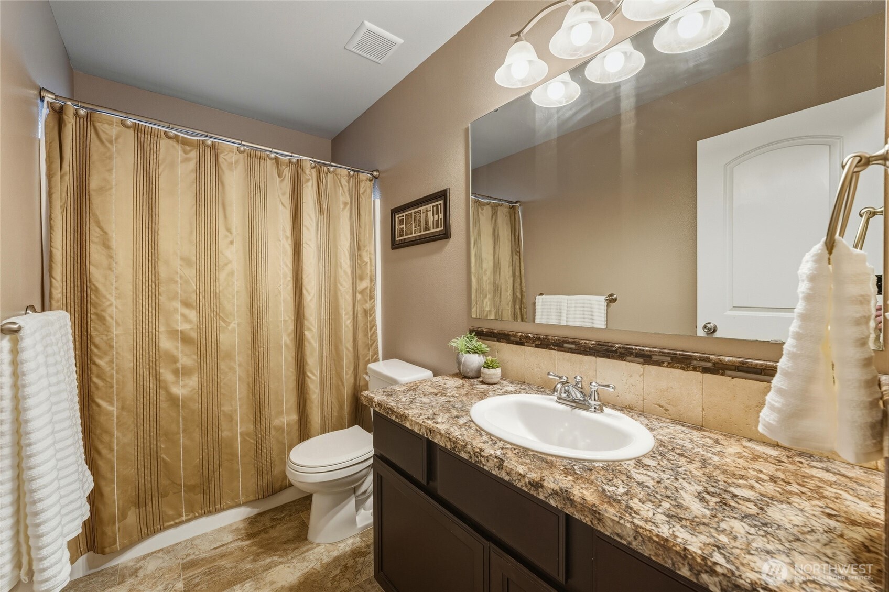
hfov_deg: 104.3
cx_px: 444
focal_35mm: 14
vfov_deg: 81.2
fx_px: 346
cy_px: 296
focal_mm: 14
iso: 400
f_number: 9
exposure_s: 1/60
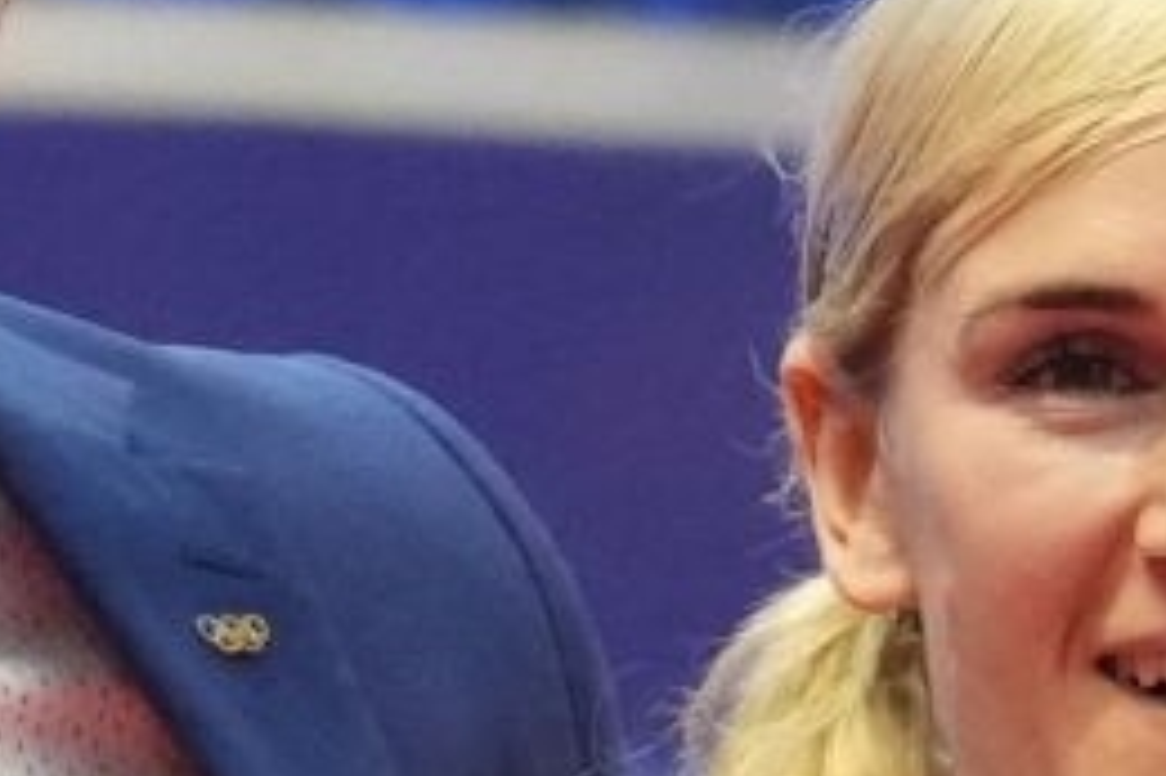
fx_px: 33209
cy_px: 830
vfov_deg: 1.3
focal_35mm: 1026
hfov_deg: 2.0
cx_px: 332
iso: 6400
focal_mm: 99
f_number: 2.8
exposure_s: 1/1000
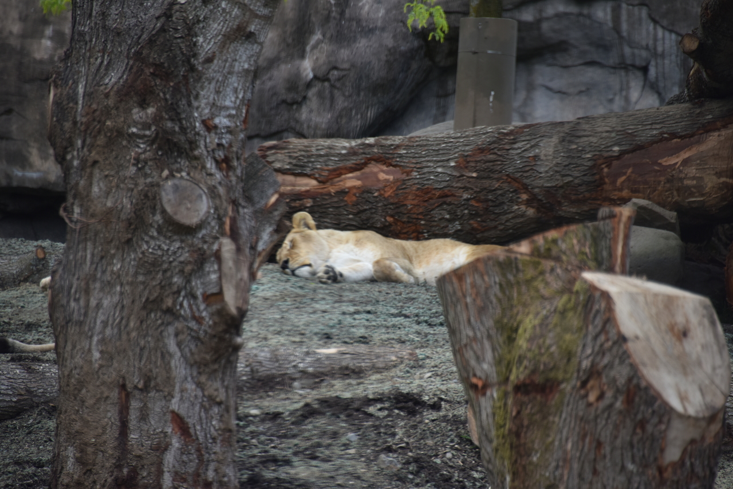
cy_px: 244
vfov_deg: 4.6
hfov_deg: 6.9
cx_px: 366
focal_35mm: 300
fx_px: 6109
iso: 400
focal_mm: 300
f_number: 5.6
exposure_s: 1/640
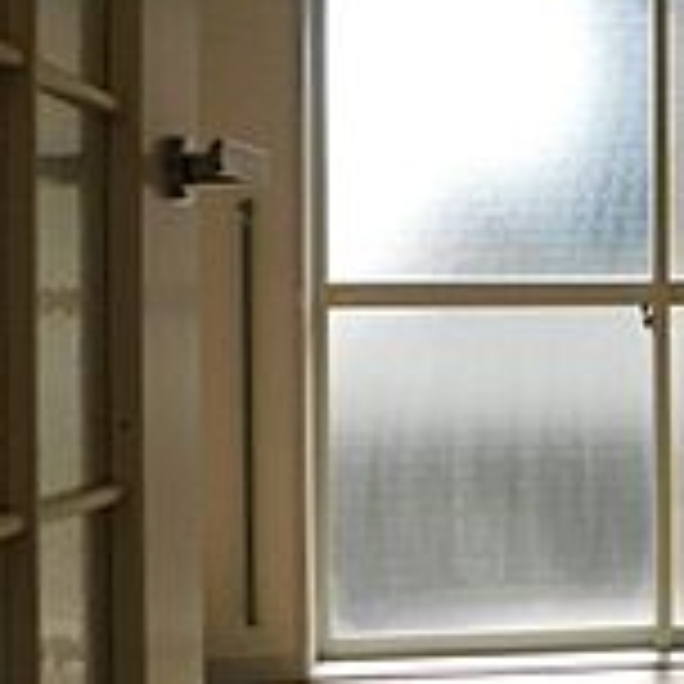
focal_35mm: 64
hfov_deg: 25.4
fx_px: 1431
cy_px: 302
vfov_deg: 26.9
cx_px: 702
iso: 125
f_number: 3
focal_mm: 4
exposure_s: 1/400
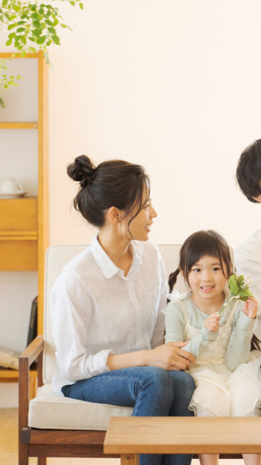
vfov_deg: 11.6
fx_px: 2278
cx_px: 266
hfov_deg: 6.5
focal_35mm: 185
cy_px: 233
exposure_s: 1/100
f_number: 4
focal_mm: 117
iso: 400
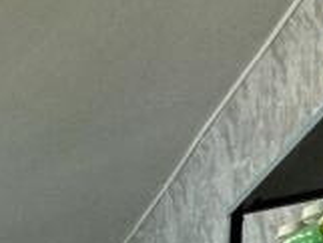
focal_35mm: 89
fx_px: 831
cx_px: -614
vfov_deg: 11.3
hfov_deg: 12.0
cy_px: 703
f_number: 2.2
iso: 80
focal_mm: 2.22
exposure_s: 1/100
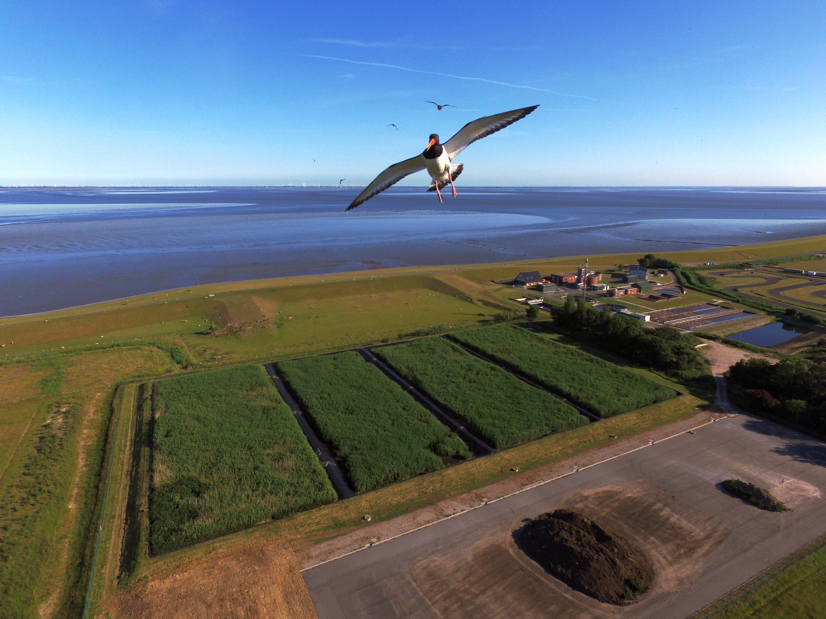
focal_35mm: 20
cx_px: 413
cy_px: 310
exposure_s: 1/2933
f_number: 2.8
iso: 100
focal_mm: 3.61
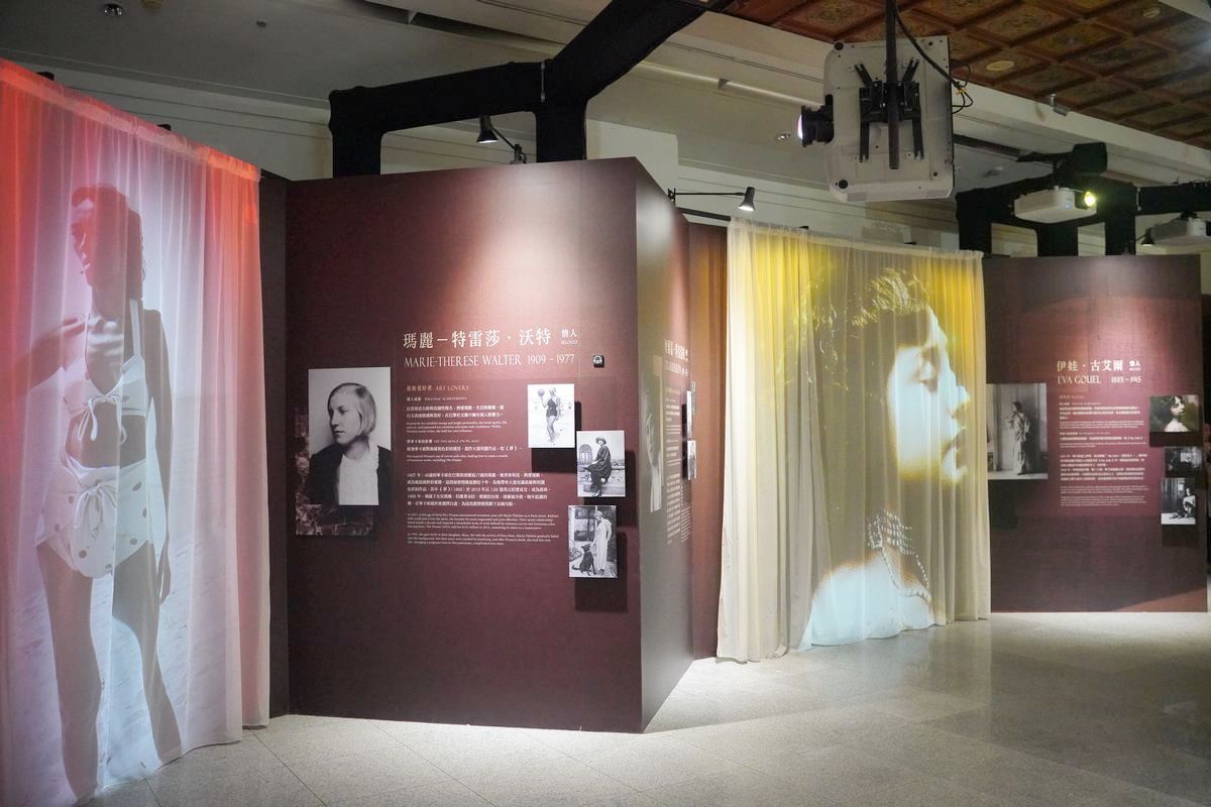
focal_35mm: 31
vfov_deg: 42.3
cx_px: 606
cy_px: 404
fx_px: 1043
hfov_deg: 60.3
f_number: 3.2
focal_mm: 31
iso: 12800
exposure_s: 1/160
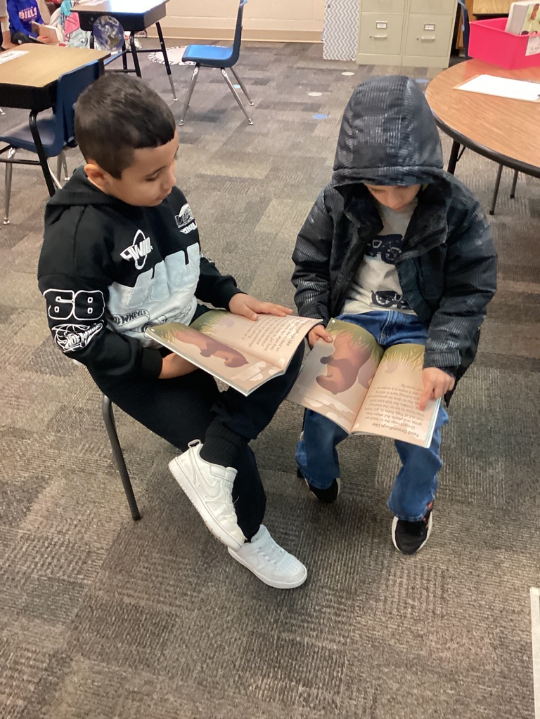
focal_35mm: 31
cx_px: 270
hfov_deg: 45.4
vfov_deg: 58.4
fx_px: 645
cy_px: 360
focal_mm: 3.3
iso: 400
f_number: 2.4
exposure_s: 1/30
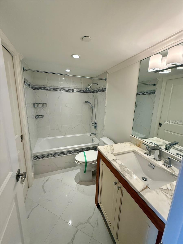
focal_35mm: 14
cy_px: 122
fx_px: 99
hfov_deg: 85.7
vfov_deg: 102.1
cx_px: 92
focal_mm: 2.22
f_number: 2.2
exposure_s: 1/120
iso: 125
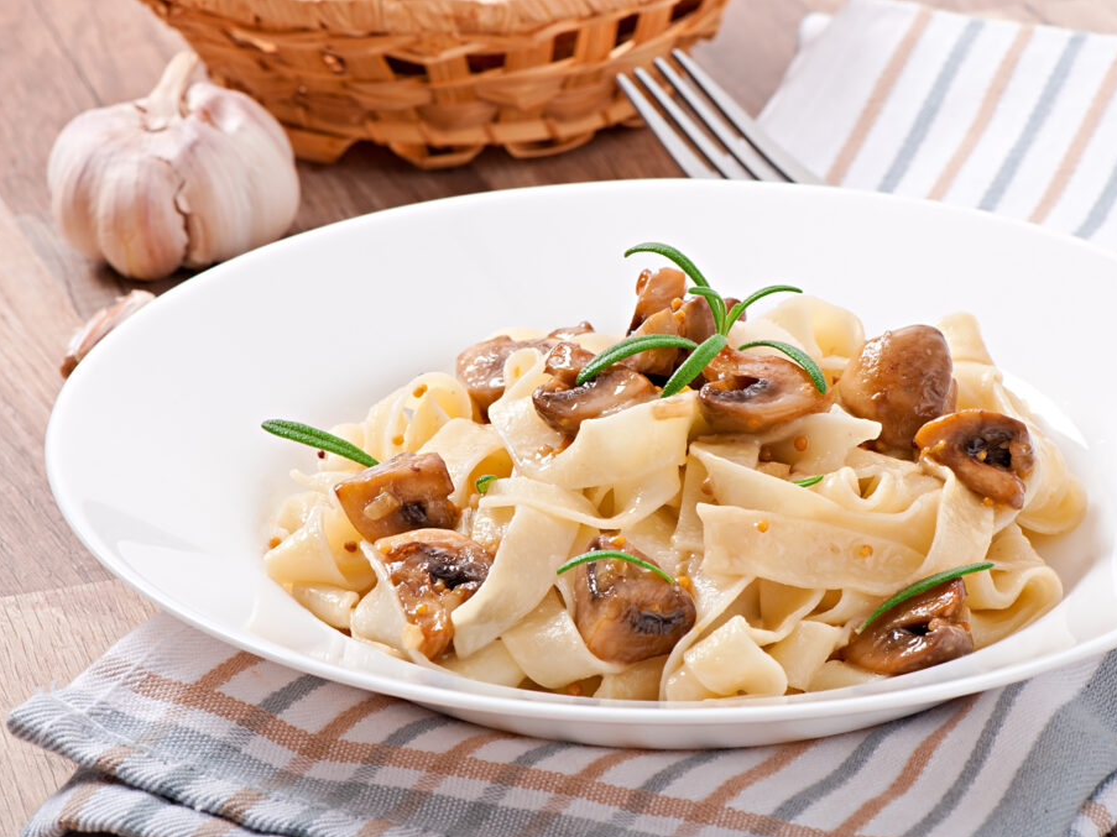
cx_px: 626
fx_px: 5535
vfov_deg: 8.7
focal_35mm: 172
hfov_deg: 11.5
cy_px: 419
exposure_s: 1/200
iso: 100
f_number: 13
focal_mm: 105
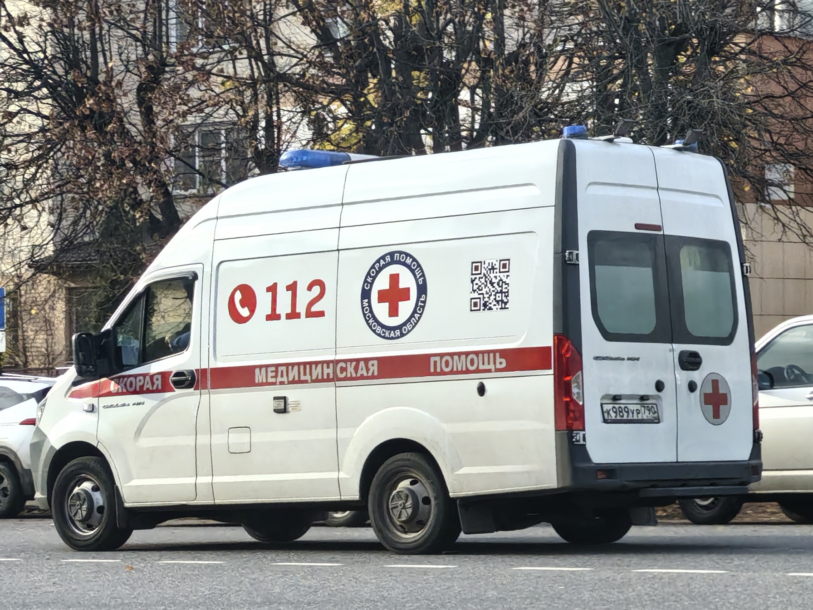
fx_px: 1268
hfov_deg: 35.5
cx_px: 406
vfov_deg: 27.0
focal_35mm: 54
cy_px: 305
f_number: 1.9
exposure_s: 1/1002
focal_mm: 5.52
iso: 125
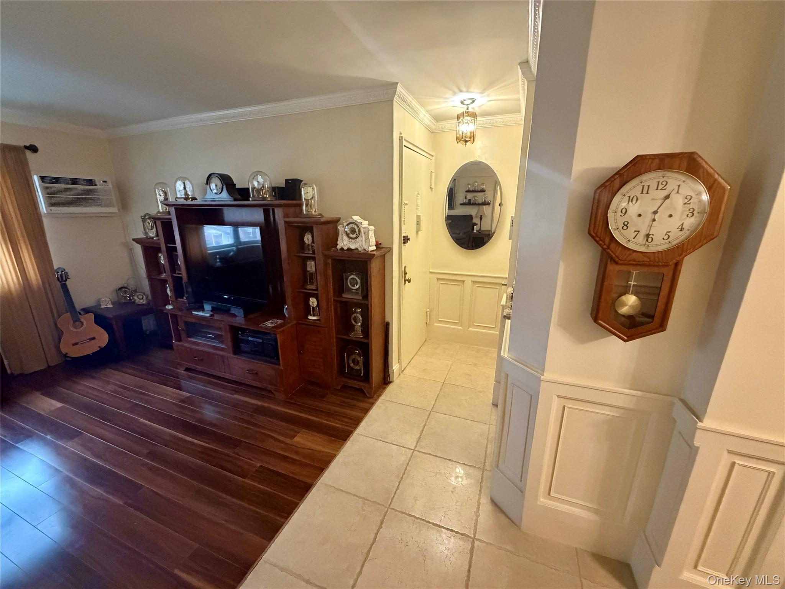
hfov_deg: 102.1
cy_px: 294
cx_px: 392
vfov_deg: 85.7
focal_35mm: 14
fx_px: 317
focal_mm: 2.22
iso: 1000
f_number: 2.2
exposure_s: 1/60
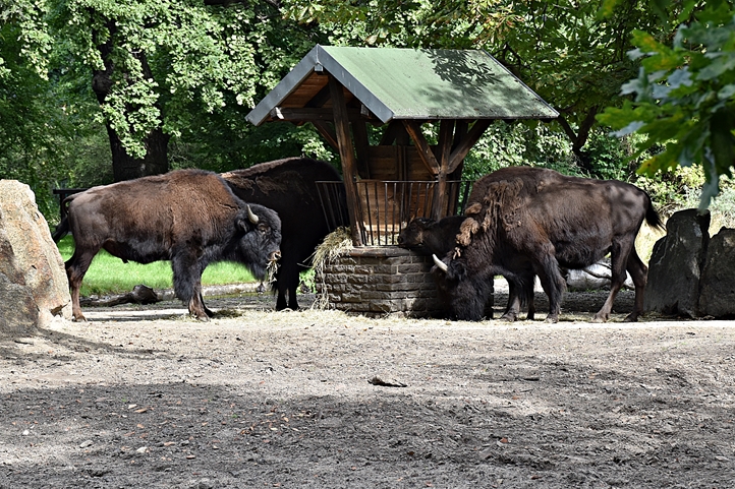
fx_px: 3041
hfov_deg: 13.8
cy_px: 212
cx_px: 362
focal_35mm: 149
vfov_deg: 9.2
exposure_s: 1/250
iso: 360
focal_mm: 70
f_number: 8
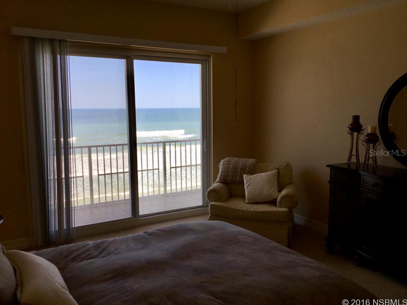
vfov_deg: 45.4
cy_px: 152
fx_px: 364
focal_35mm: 31
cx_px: 204
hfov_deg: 58.4
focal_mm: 3.3
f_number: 2.4
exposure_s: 1/265
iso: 25
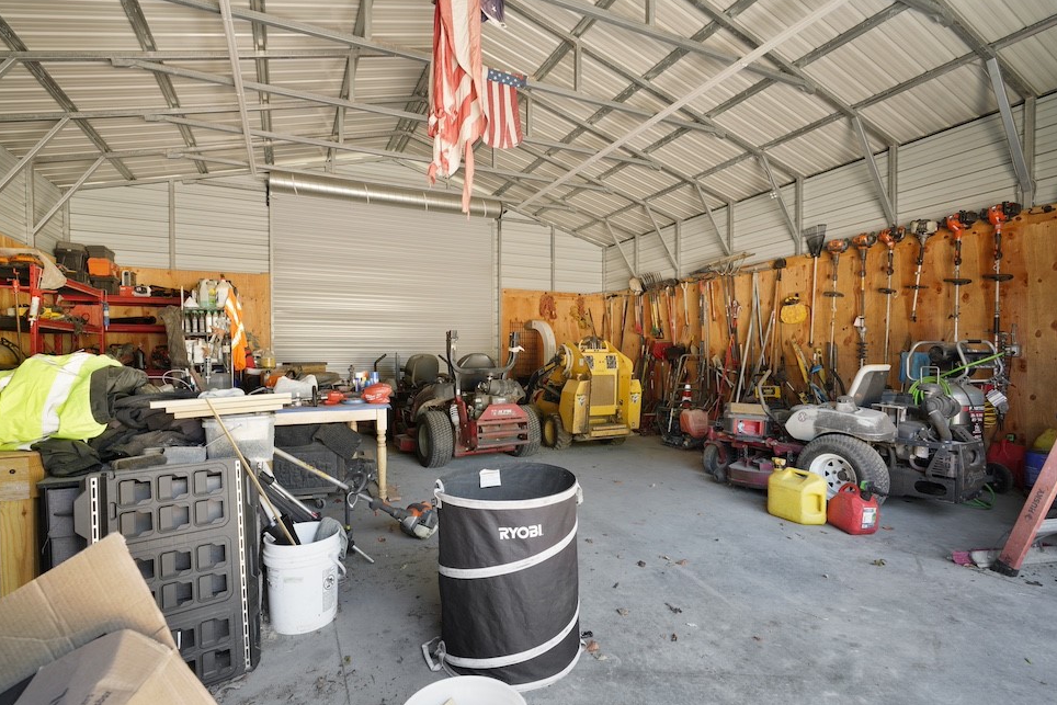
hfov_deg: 93.3
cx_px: 523
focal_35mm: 17
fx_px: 499
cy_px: 365
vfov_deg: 70.4
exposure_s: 2
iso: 100
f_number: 8
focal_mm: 16
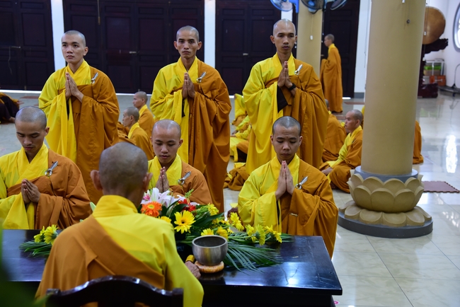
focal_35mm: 50
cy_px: 154
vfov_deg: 27.0
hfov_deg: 39.6
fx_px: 639
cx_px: 230
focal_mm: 50
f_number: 4.5
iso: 1600
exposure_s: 1/50
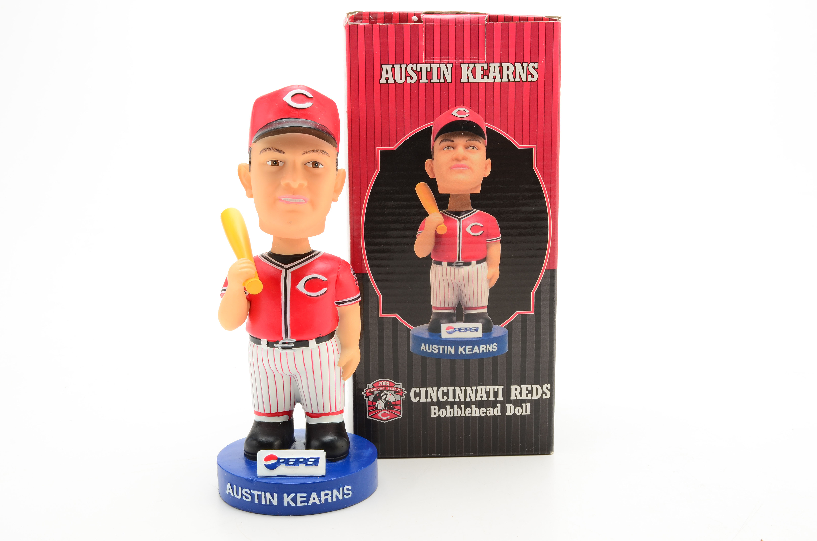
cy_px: 270
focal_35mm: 57
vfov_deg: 23.7
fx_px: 1291
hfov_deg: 35.1
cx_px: 408
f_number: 18
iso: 100
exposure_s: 1/160
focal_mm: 38
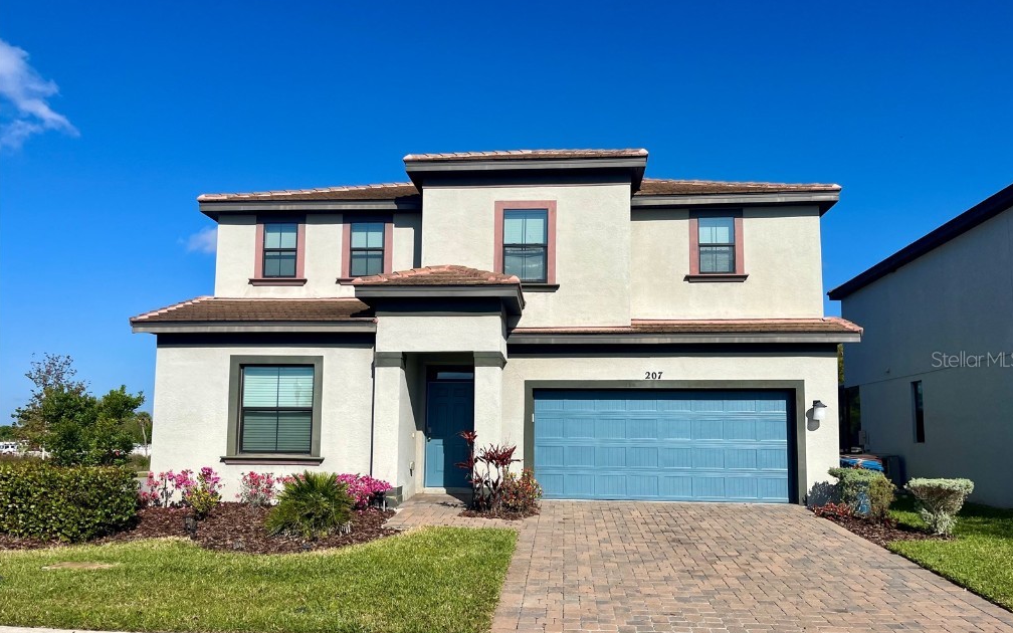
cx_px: 512
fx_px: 773
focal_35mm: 28
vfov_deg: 44.4
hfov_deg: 66.5
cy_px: 359
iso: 50
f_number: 1.6
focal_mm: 5.1
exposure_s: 1/6494
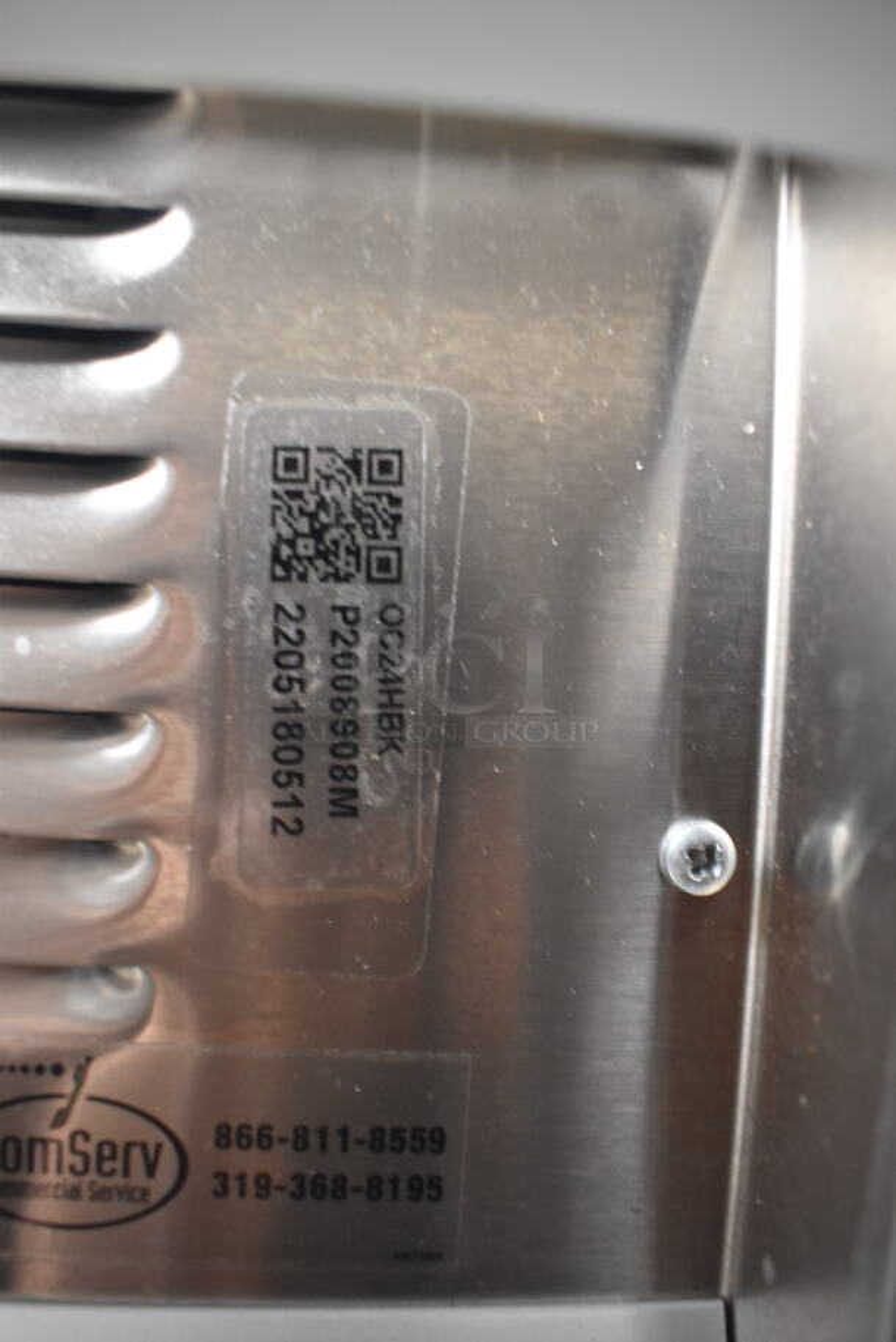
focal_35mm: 27
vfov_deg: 67.3
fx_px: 1006
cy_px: 671
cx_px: 448
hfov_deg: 48.0
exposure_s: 1/60
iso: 1800
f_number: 4
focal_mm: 18
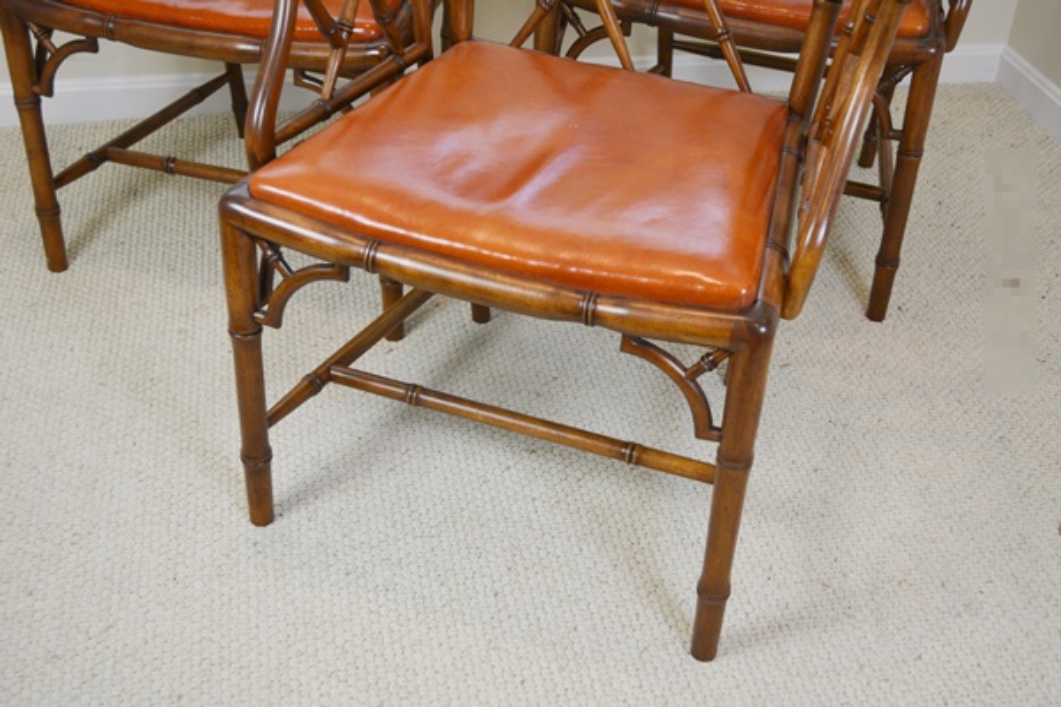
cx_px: 530
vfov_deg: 29.9
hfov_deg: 43.6
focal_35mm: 45
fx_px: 1326
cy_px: 354
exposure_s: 1/80
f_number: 4.5
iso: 400
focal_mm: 30
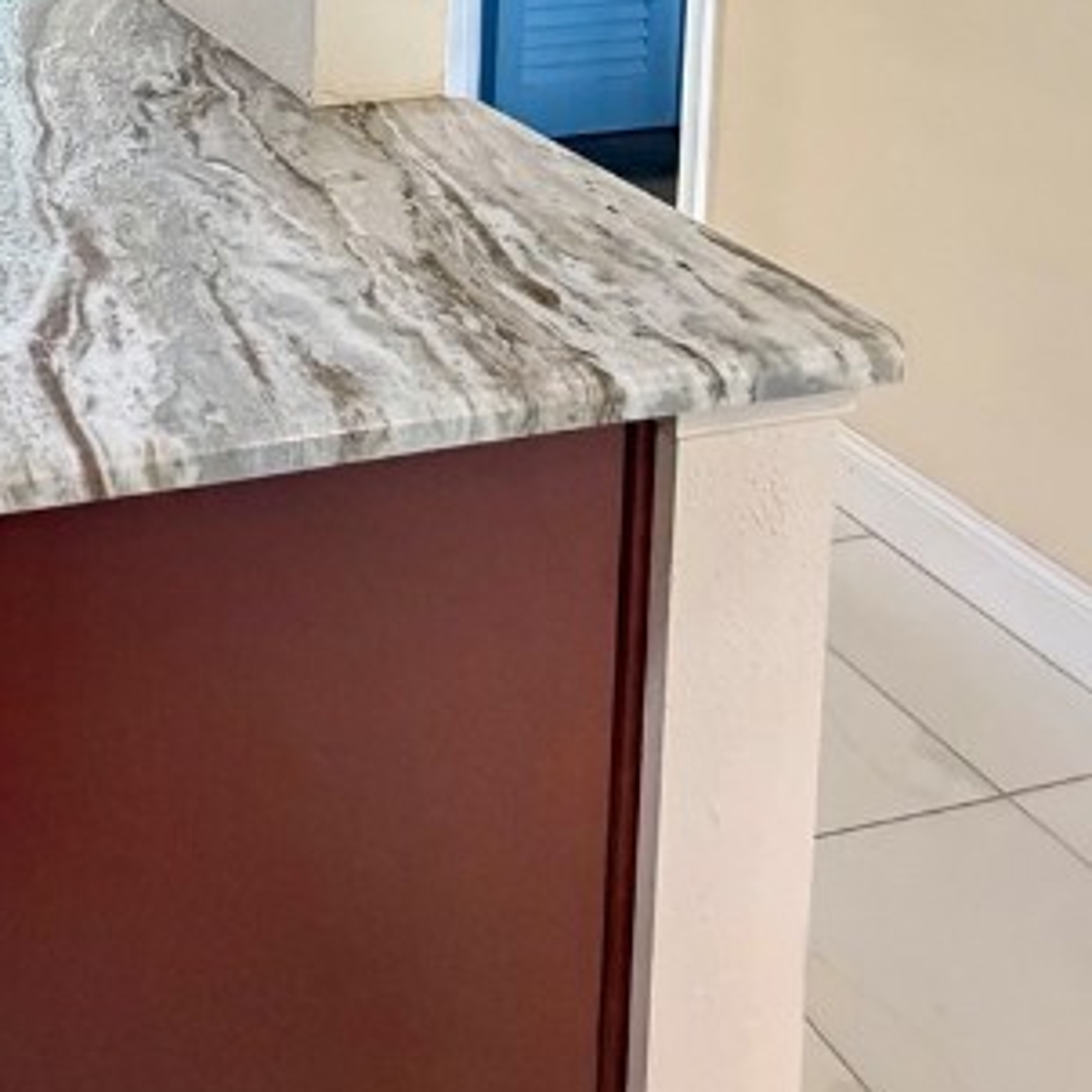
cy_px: -217
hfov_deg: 35.2
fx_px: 1499
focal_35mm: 42
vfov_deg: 32.9
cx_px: -61
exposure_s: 1/60
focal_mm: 2.22
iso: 800
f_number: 2.2
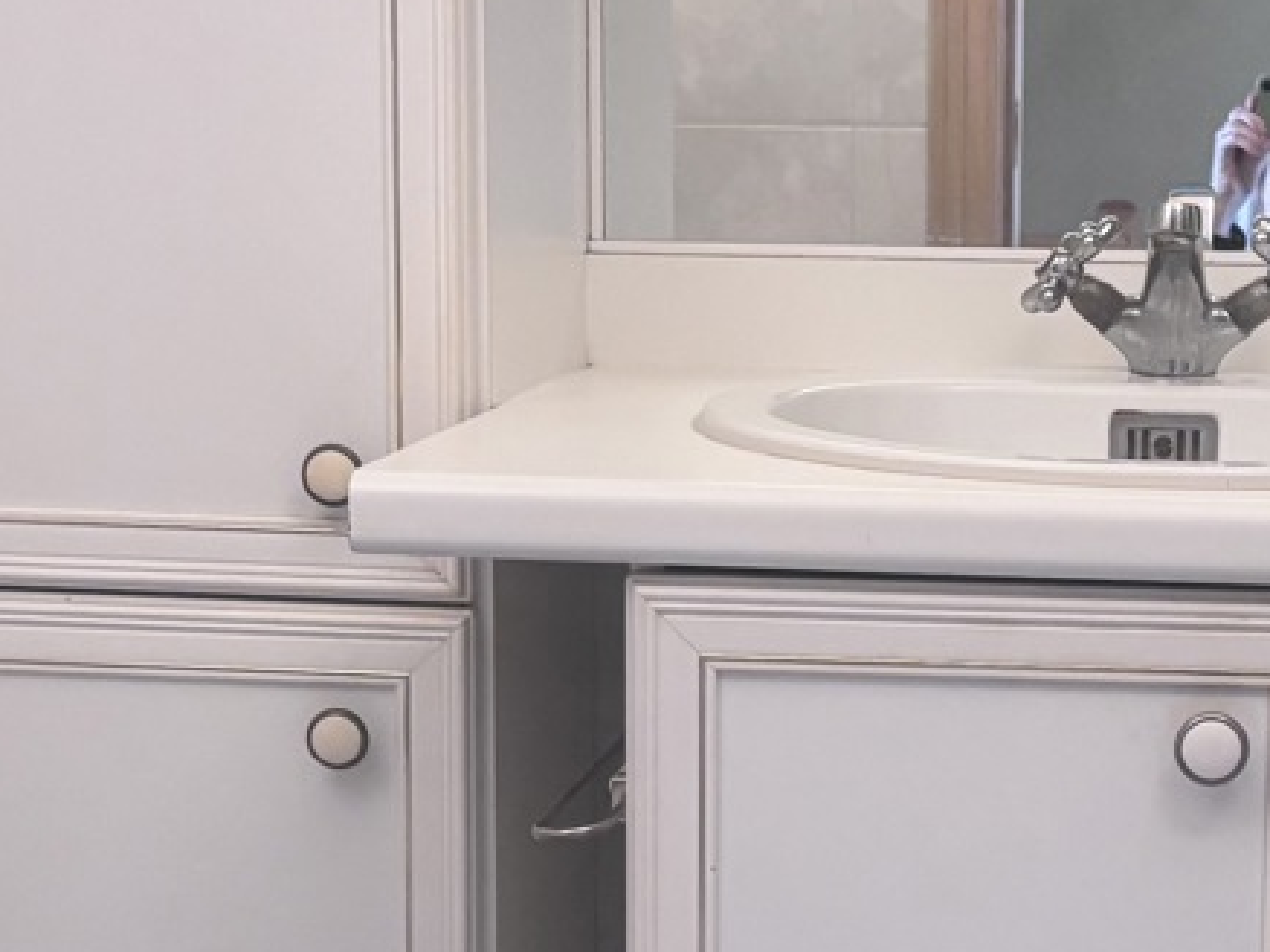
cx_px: 919
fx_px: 3483
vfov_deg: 15.4
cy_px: 758
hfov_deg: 20.5
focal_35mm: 95
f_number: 1.6
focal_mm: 5.96
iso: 200
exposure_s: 1/50
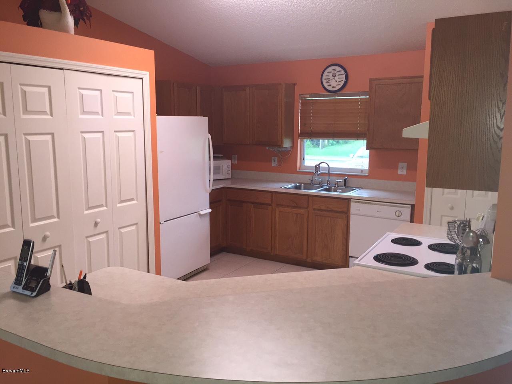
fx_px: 429
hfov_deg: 61.7
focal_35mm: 29
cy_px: 192
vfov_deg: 48.2
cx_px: 256
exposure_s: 1/30
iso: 100
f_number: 2.2
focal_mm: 4.15
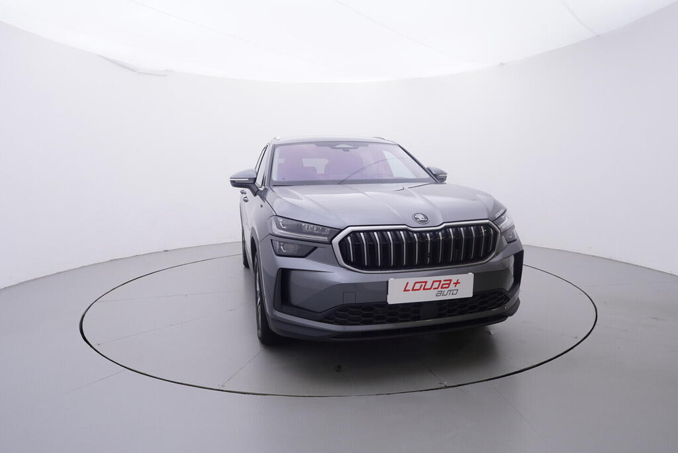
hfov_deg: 77.3
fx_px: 424
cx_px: 339
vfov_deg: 56.2
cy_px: 226
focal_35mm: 22
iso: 200
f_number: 5
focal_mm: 15
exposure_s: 1/80
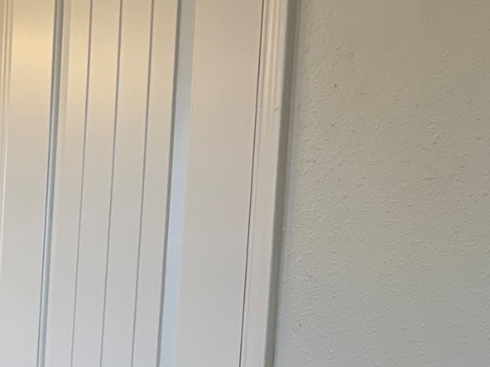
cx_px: -278
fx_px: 1175
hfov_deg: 19.9
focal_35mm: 83
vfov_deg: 16.9
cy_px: 461
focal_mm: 6.76
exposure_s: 1/120
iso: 100
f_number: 1.78
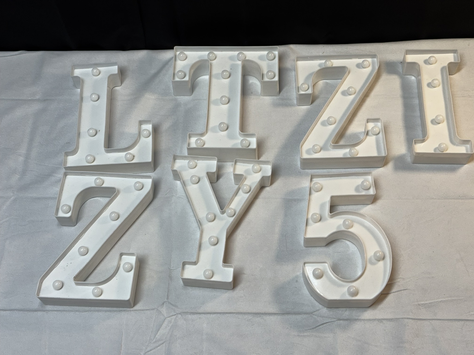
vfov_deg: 30.3
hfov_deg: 39.7
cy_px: 178
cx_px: 237
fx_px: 657
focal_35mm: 48
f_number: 1.78
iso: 50
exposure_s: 1/122
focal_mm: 6.76
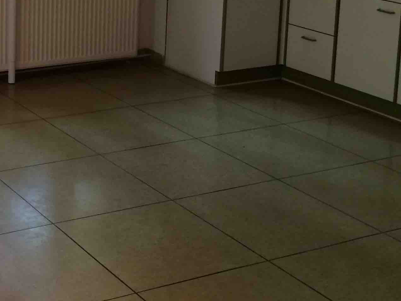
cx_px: -10
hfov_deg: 24.1
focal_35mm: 77
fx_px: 892
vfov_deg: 18.5
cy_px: -15
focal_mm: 4.12
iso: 160
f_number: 2.2
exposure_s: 1/33
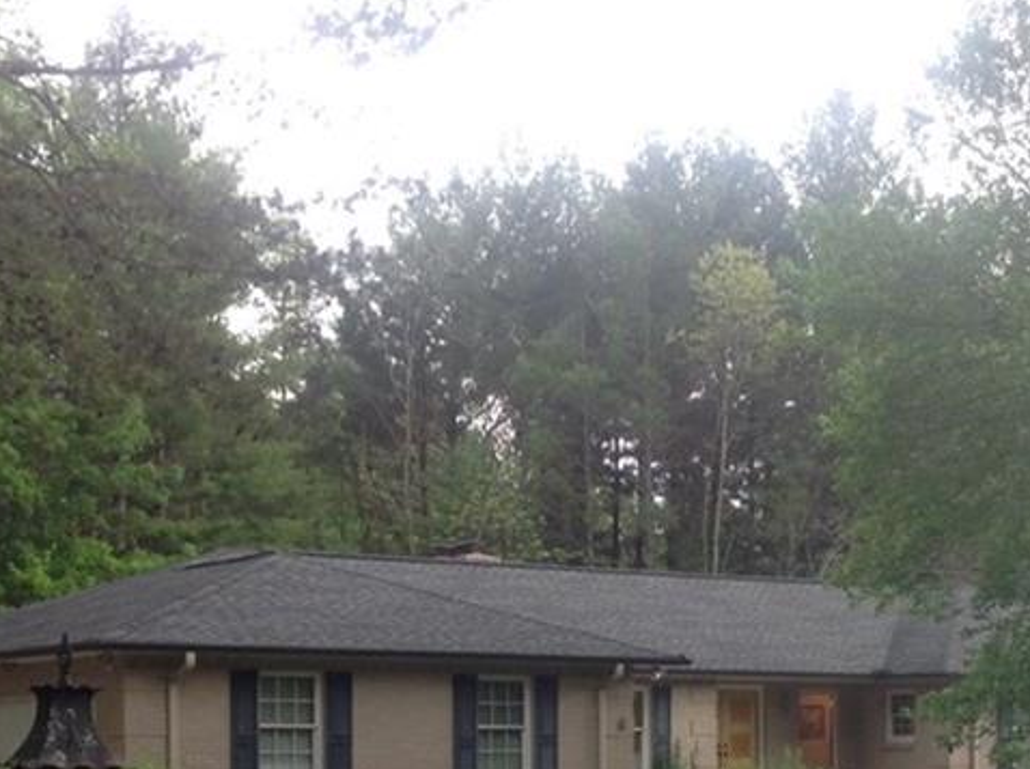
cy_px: 773
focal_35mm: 75
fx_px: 2228
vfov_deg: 19.0
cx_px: 771
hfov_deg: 25.7
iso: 64
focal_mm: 4.28
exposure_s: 1/60
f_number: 2.4
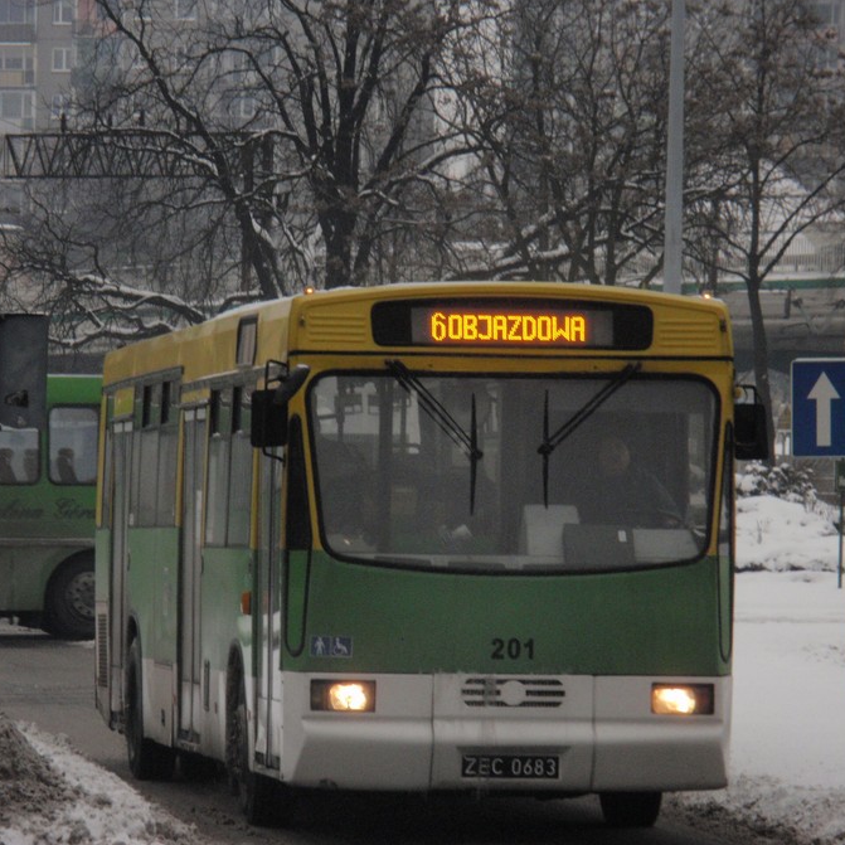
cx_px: 377
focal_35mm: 249
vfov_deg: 7.0
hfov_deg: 7.0
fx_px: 6877
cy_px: 424
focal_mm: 37.53
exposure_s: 1/200
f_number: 5.8
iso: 250
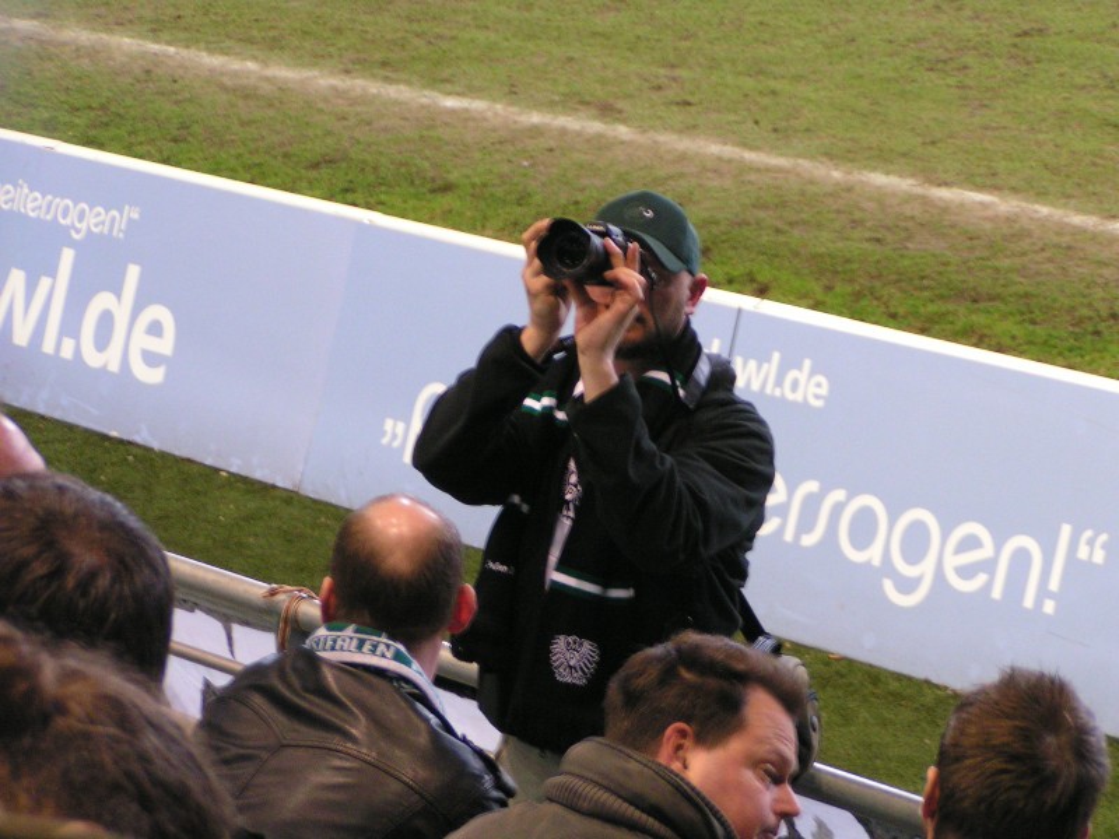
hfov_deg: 13.8
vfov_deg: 10.4
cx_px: 560
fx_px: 4623
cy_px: 420
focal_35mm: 143
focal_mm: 21.9
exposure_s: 1/13
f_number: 3.5
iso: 200
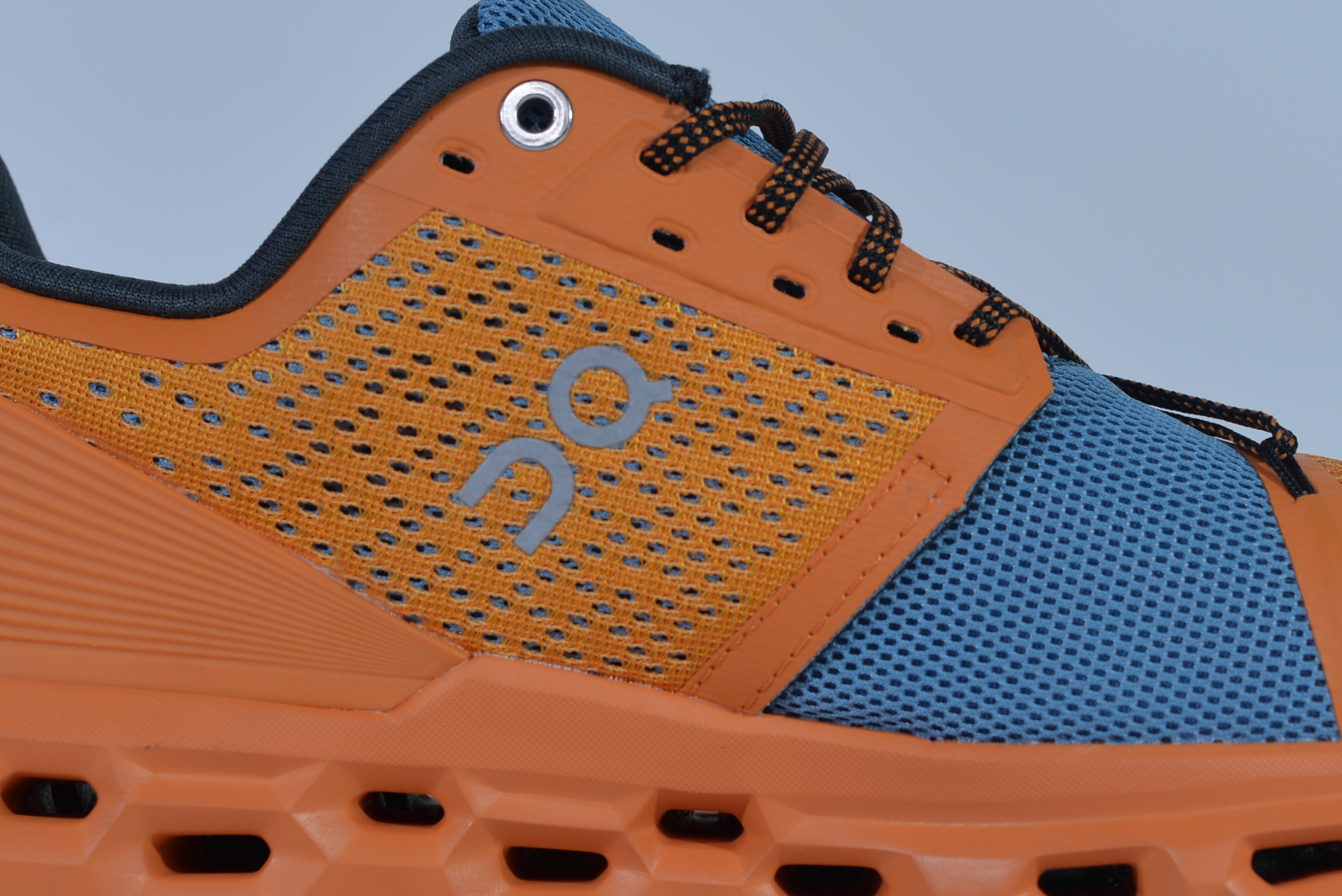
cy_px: 503
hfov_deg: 16.8
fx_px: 4549
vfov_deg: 11.2
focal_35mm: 122
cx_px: 794
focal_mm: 50
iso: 100
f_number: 5.6
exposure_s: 1/320
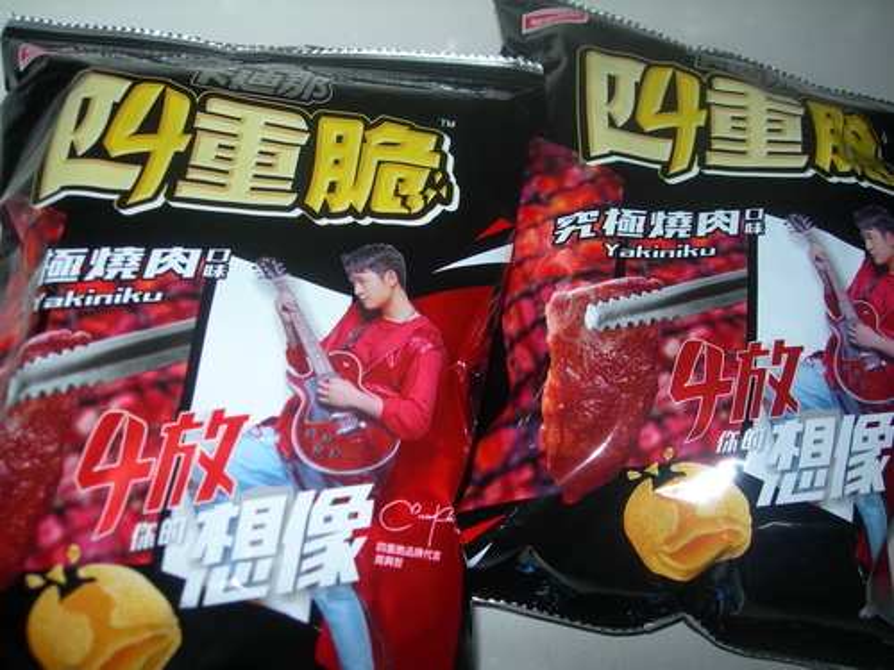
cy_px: 335
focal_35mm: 38
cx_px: 447
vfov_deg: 37.7
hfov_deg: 49.0
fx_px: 981
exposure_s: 1/60.1
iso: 50
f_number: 2.8
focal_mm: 7.8
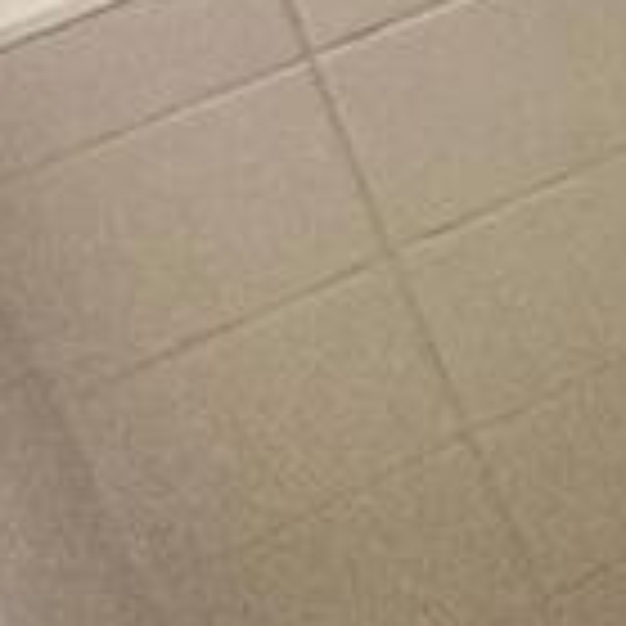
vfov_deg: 9.2
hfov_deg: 8.3
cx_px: 2441
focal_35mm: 128
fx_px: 2619
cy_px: -1513
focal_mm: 2.22
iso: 125
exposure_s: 1/99
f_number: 2.2
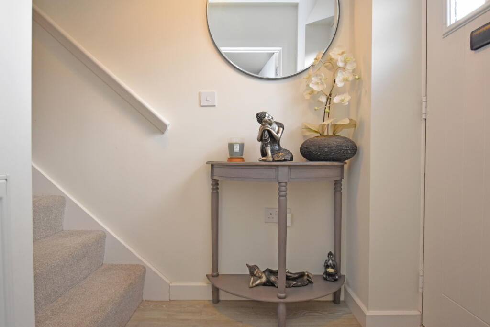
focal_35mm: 20
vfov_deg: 63.2
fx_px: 265
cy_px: 164
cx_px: 245
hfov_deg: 85.4
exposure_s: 1/125
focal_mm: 13
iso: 900
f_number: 4
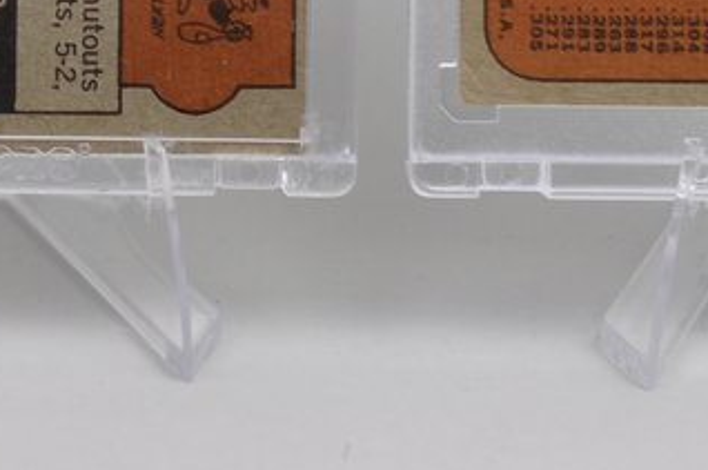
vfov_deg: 4.2
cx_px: -411
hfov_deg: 6.3
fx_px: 6323
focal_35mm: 322
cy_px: -322
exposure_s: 1/80
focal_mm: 40
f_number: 4.5
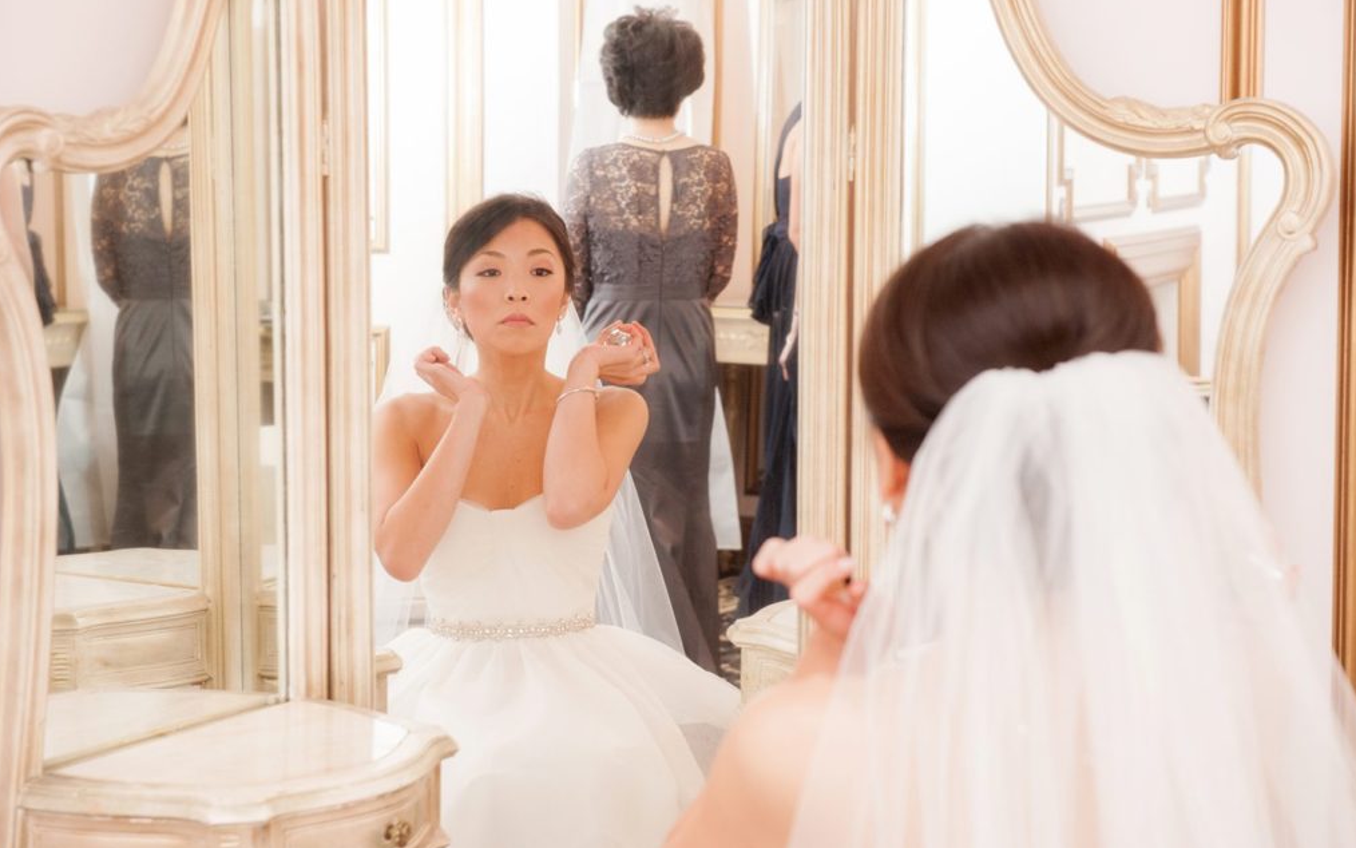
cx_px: 675
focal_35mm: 72
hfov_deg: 28.6
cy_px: 400
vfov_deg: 18.1
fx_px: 2661
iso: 1600
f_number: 5.6
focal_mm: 70
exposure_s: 1/100
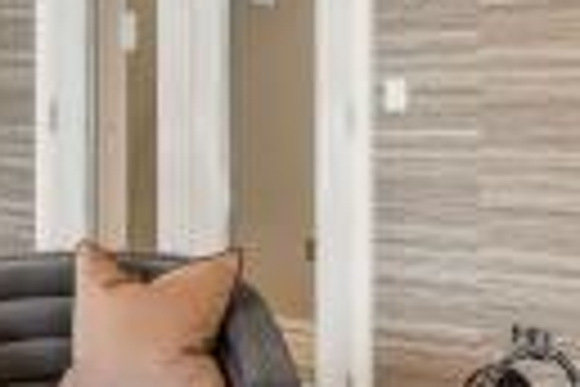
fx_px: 2046
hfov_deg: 16.1
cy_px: 142
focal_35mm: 127
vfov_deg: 10.8
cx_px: 405
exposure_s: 1/30
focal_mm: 16
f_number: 8
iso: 640
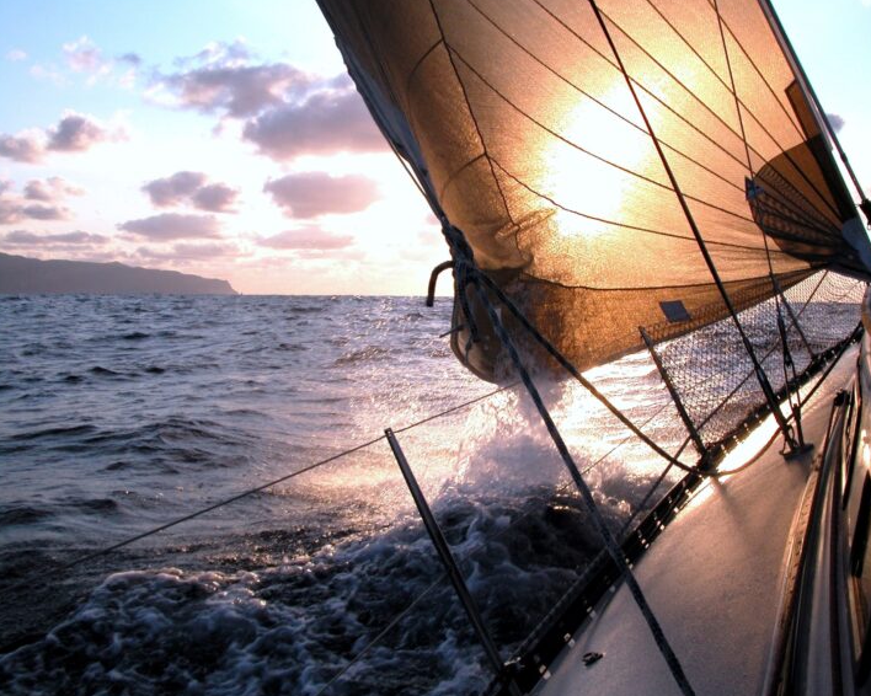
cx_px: 469
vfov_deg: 41.1
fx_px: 928
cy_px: 348
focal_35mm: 36
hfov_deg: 50.2
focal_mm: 8.9
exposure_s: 1/325
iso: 100
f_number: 8
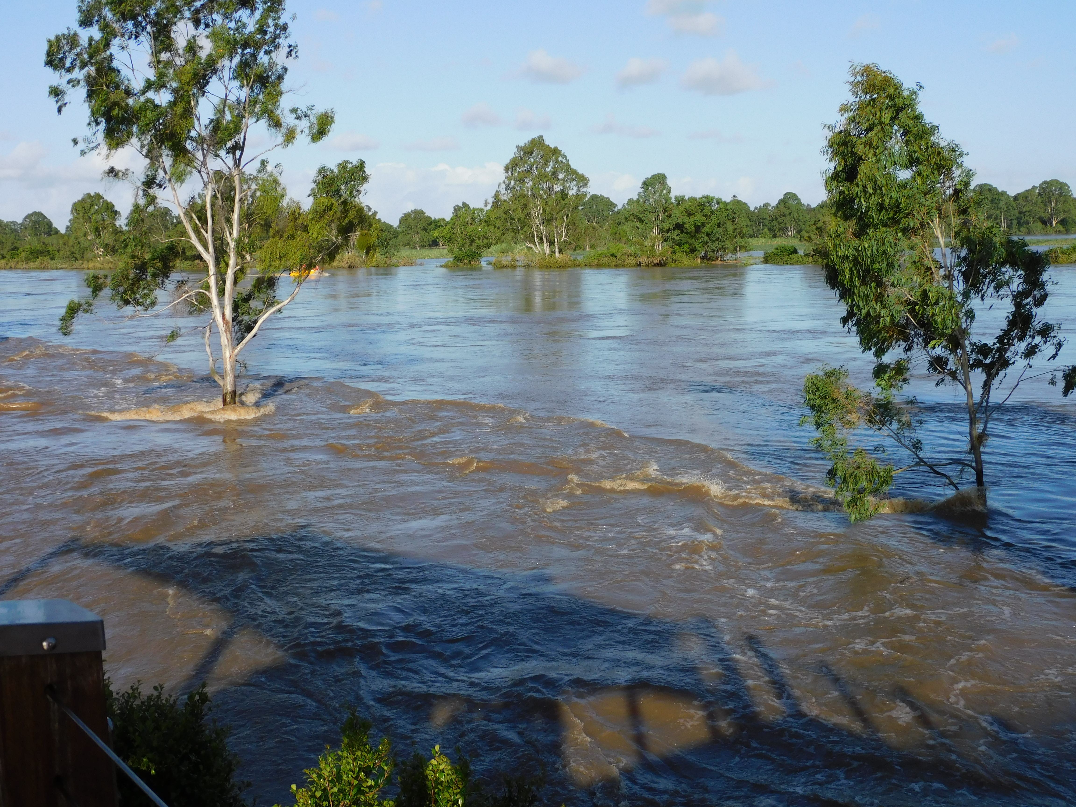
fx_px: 1243
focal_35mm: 40
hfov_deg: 46.8
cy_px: 404
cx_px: 538
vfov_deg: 36.0
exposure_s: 1/1250
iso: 125
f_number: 3.8
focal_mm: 7.2
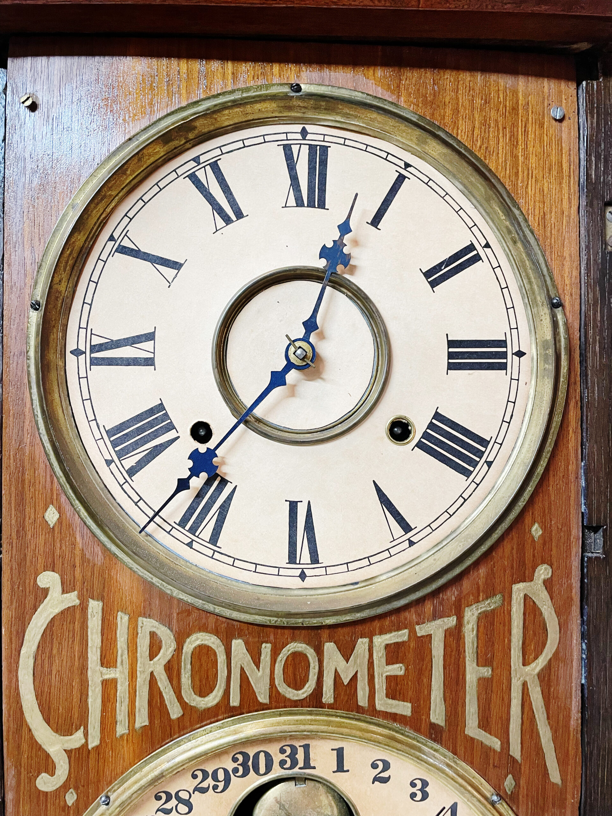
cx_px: 306
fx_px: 613
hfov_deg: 53.1
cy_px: 408
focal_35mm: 26
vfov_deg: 67.3
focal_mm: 4.2
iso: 200
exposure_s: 1/60
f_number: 1.6
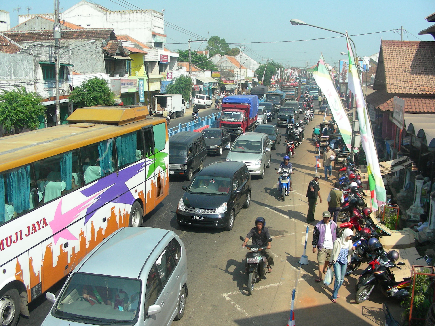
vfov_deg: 37.7
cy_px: 163
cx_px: 218
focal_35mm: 38
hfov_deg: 49.0
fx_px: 478
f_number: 6.8
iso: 50
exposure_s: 1/628
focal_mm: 6.3
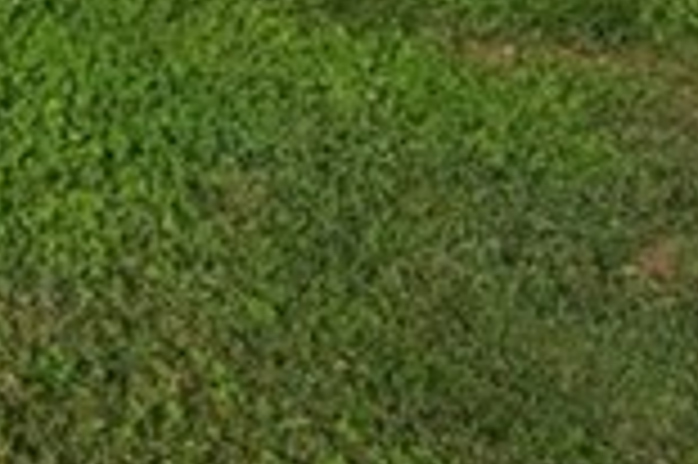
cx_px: -784
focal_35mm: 86
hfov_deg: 16.5
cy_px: -712
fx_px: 1666
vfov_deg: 12.1
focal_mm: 13
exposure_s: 1/200
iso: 100
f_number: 8
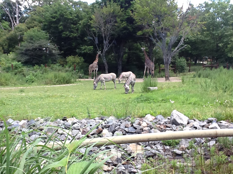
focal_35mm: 32
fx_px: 215
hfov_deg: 56.8
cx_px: 116
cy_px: 87
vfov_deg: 44.2
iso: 64
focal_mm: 2.03
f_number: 2.4
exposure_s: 1/239
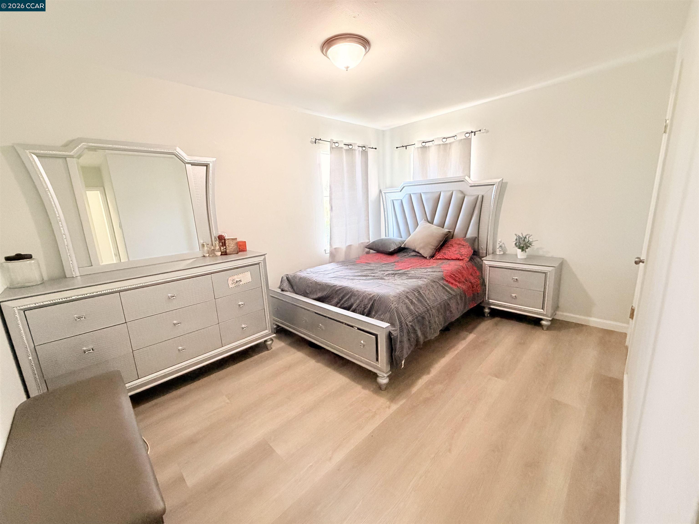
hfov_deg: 102.1
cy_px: 262
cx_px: 350
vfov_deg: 85.7
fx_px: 283
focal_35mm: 14
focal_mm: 2.22
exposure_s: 1/60
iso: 500
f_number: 2.2
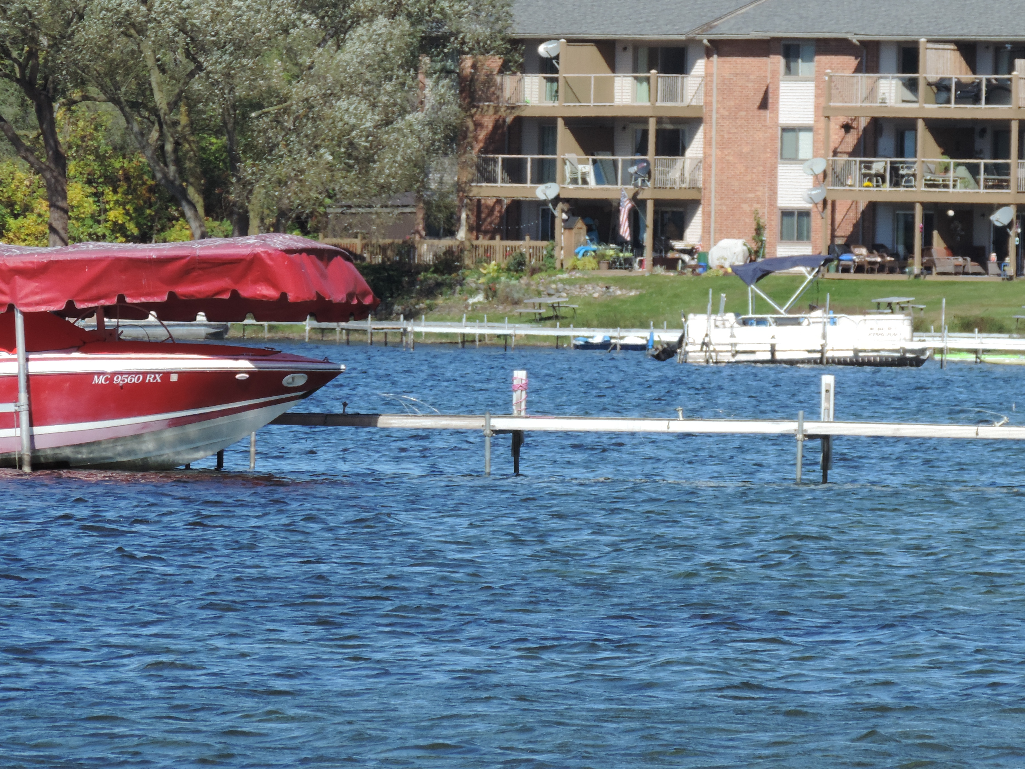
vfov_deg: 3.0
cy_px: 237
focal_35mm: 499
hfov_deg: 4.0
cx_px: 701
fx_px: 14776
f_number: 4.8
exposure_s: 1/400
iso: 80
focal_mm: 57.9
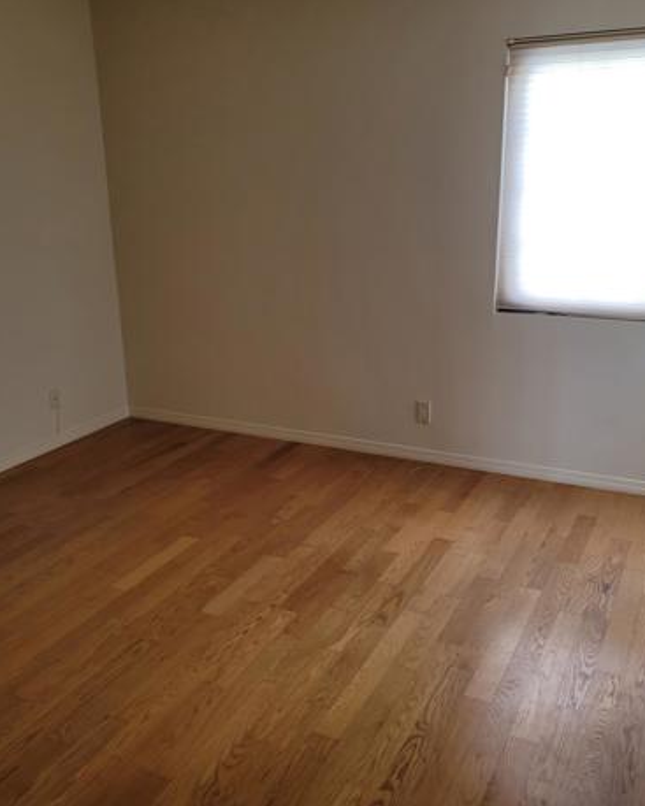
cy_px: 386
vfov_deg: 52.8
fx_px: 812
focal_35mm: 34
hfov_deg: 43.3
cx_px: 332
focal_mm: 7
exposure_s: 1/60
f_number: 1.8
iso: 200
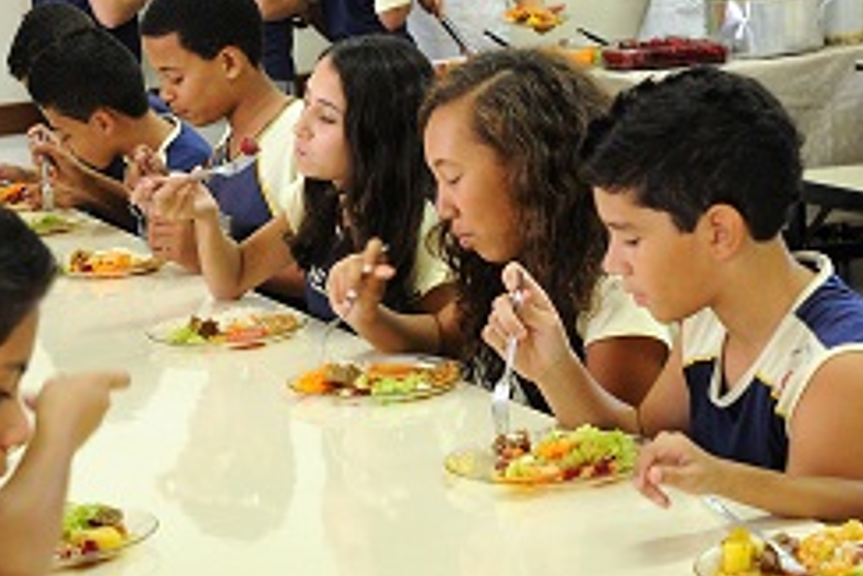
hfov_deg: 20.2
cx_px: 336
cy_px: 302
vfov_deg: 13.6
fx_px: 2422
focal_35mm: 101
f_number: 5.6
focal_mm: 35
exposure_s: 1/40
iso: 640
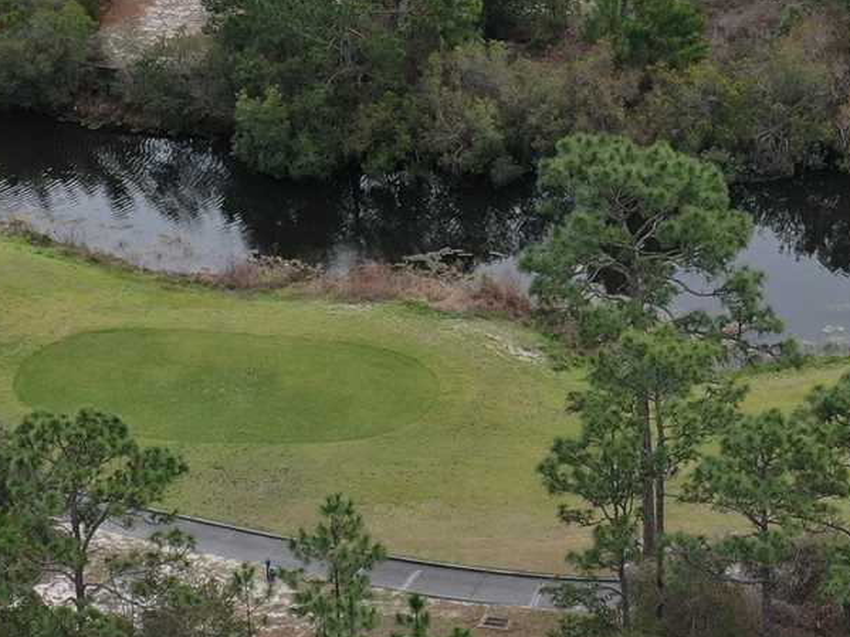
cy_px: 356
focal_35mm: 138
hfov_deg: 14.3
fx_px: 3388
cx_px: 622
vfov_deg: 10.7
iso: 100
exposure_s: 1/400
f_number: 5.6
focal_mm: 10.26
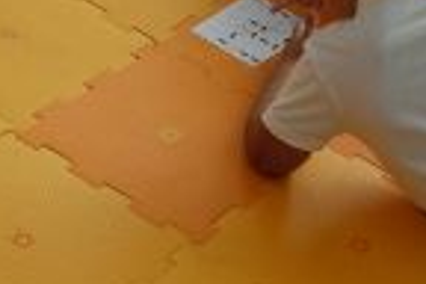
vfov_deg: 12.4
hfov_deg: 19.0
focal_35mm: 107
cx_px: 130
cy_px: 362
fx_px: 1266
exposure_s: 1/80
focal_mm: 8.8
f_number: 2.8
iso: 125
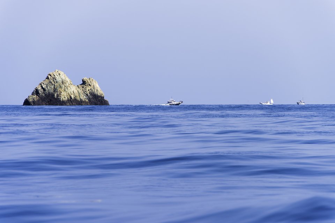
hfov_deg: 10.3
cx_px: 168
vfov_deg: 6.9
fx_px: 1861
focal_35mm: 200
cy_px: 112
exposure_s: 1/250
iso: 100
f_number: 8
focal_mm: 200
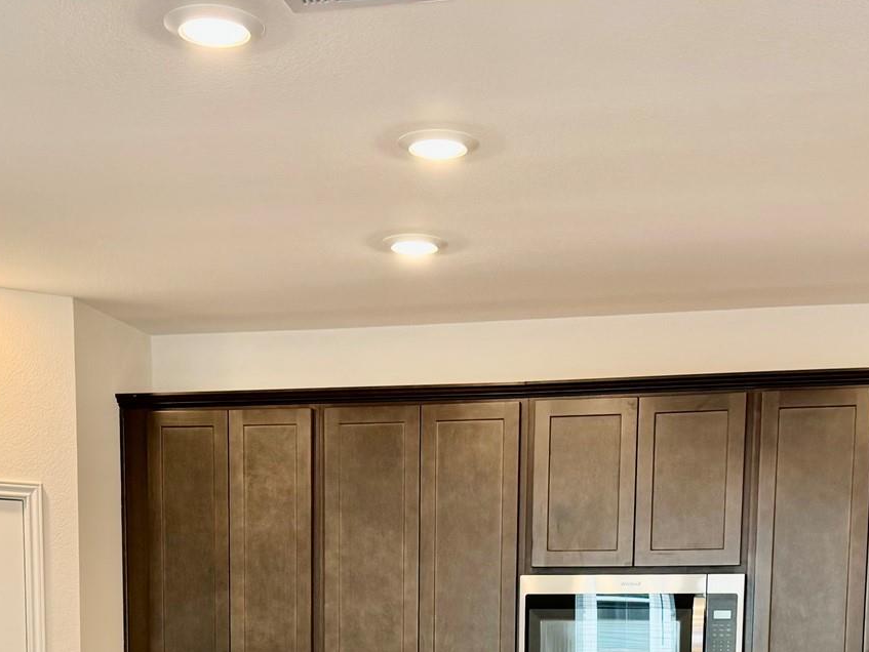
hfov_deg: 33.2
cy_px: 779
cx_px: 416
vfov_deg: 23.2
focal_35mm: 58
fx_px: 1457
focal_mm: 6.76
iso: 125
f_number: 1.78
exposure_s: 1/120
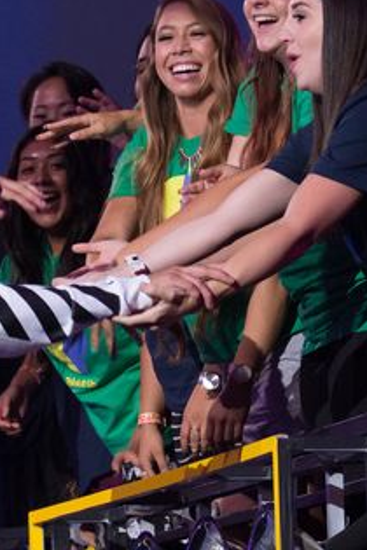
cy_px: 502
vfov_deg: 6.6
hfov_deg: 4.4
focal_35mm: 310
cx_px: 154
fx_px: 4740
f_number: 5.6
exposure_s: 1/250
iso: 5000
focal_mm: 112
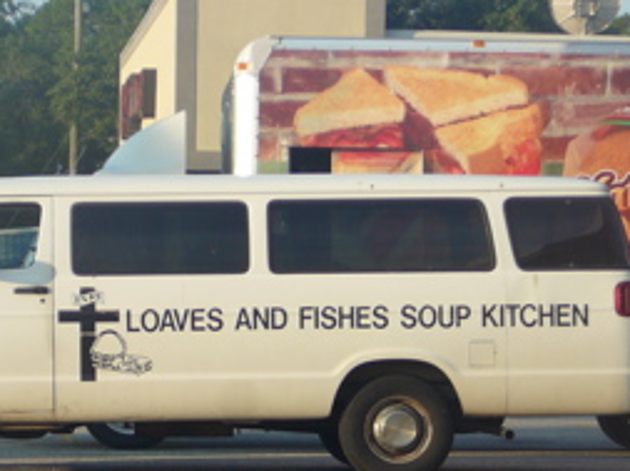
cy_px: 320
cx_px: 183
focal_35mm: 153
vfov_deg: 9.7
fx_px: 2781
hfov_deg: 12.9
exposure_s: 1/320
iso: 80
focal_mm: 13
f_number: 3.8
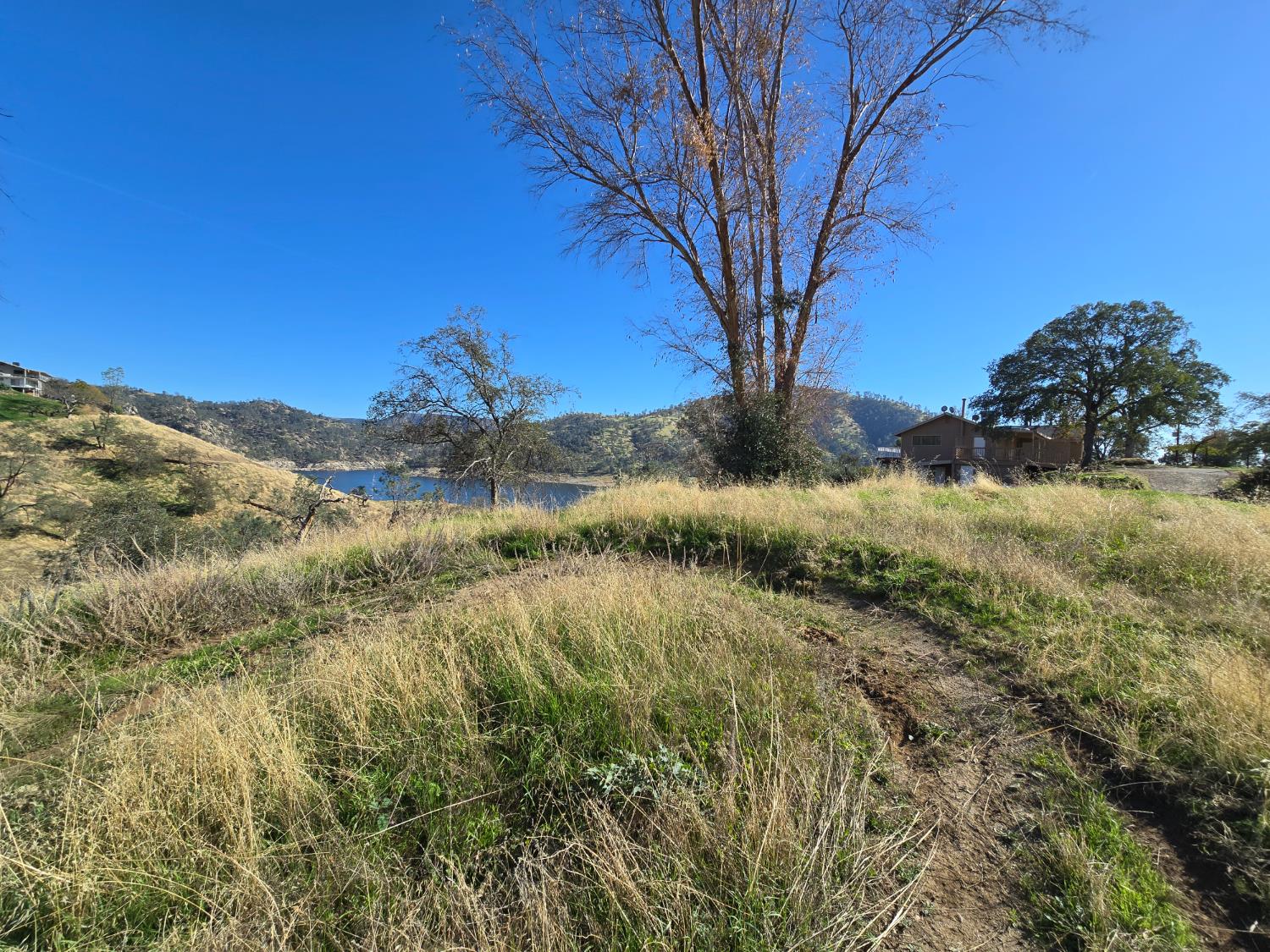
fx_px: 477
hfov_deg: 106.2
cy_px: 476
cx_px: 635
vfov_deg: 89.9
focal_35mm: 13
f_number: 2.2
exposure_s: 1/2060
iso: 50
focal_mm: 2.2
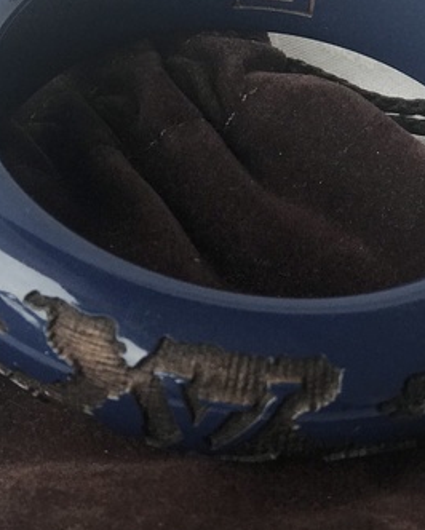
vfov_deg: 14.4
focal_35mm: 134
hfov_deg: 11.5
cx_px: 270
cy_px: 219
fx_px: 2105
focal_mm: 6.6
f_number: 2.8
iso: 40
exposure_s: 1/50
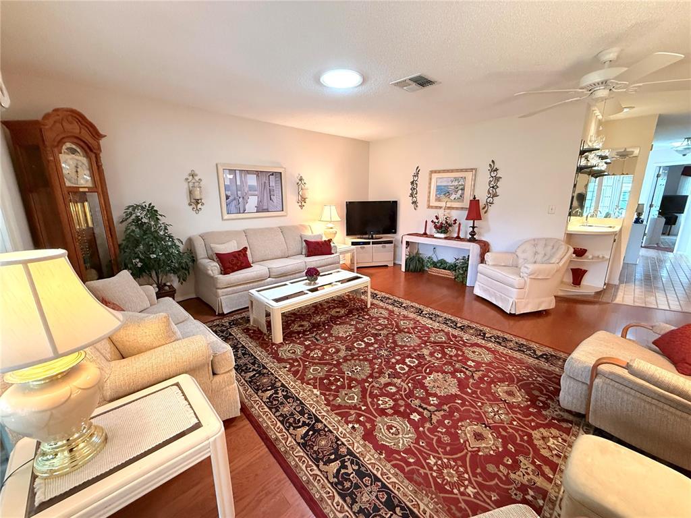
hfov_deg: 102.1
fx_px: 279
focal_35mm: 14
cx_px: 346
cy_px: 259
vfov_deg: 85.7
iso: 500
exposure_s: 1/120
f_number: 2.2
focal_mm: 2.22
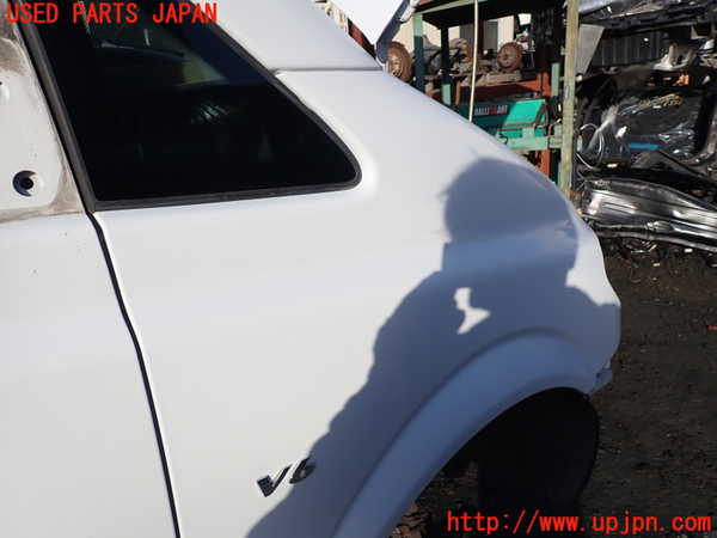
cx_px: 358
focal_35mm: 25
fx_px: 518
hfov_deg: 69.4
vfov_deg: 54.9
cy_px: 269
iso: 100
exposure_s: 1/250
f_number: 8
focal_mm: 4.5
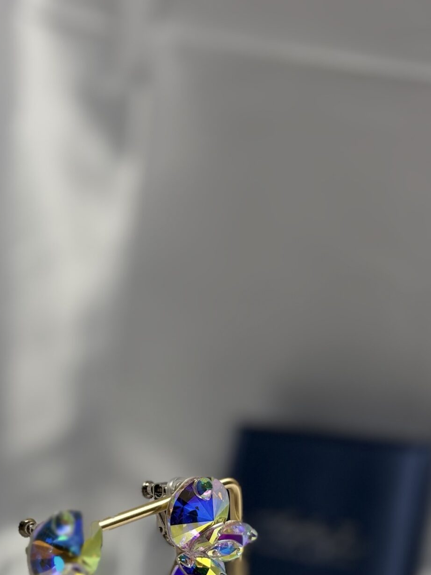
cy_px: 430
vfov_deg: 34.8
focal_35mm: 54
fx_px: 897
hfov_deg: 26.6
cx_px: 97
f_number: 1.6
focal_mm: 5.96
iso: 50
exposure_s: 1/314
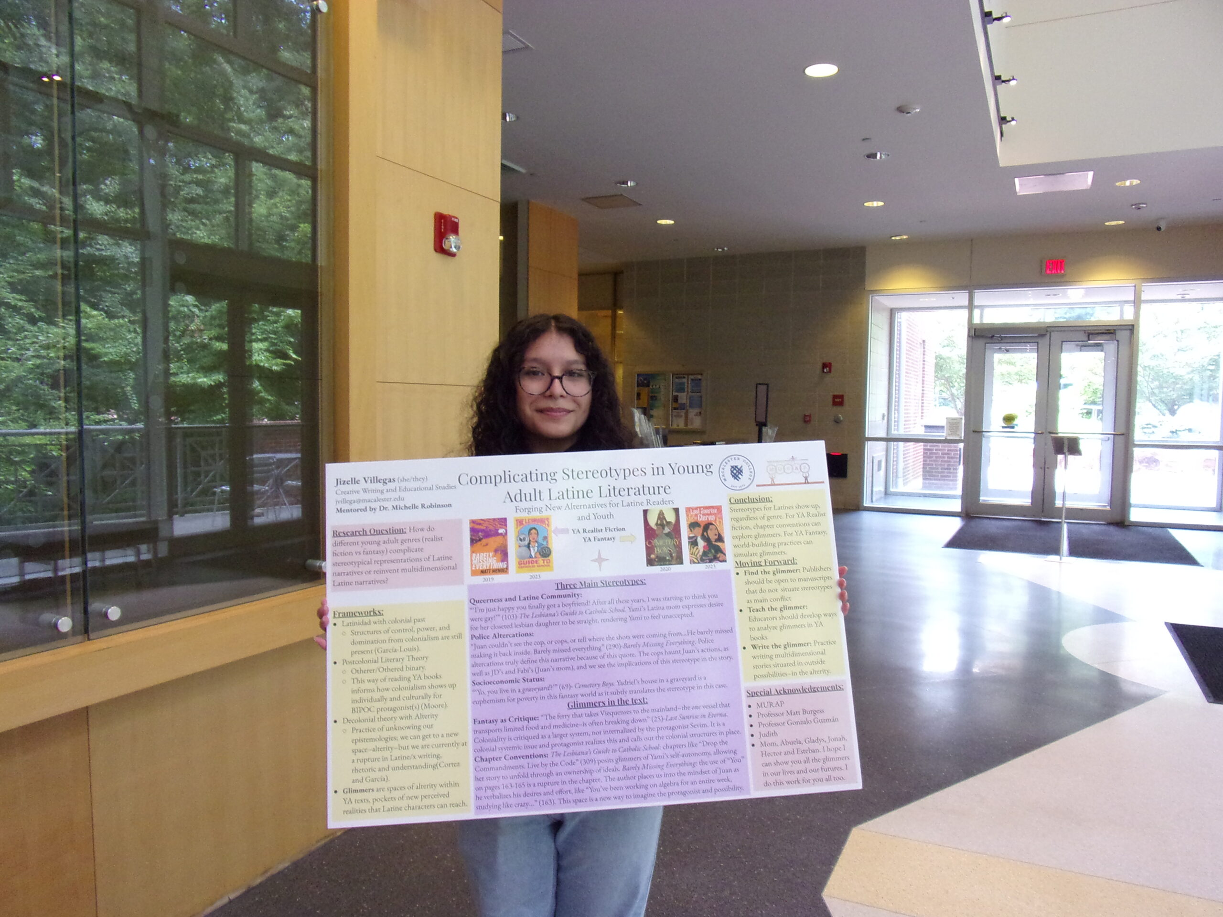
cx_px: 612
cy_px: 458
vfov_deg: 56.8
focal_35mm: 24
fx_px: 848
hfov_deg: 71.6
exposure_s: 1/34
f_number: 3.3
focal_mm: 4.3
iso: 292
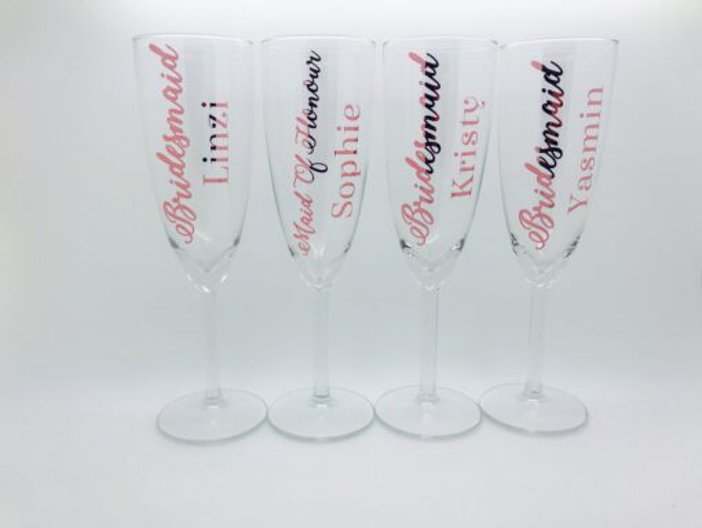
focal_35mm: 28
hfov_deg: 63.4
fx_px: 568
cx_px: 351
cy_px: 264
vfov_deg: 49.8
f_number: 1.8
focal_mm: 3.99
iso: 20
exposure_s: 1/1244
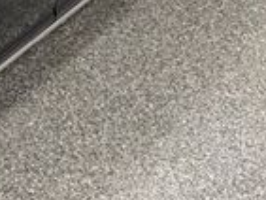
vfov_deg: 12.5
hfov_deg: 16.3
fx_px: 838
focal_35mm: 109
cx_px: -145
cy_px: -155
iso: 64
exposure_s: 1/120
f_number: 1.78
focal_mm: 6.76
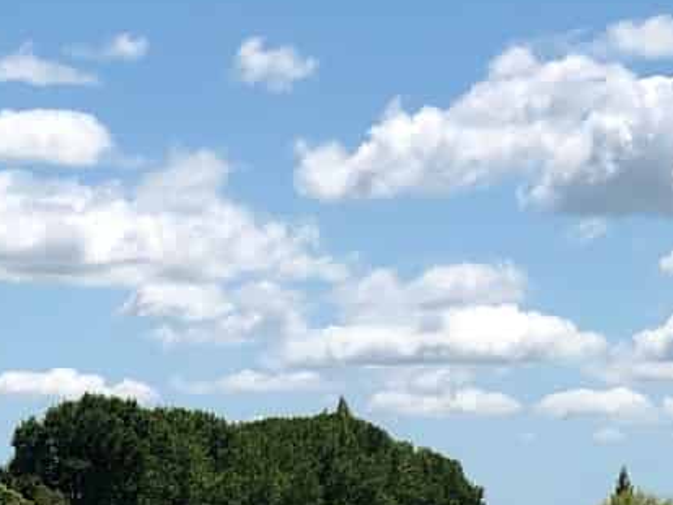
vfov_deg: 5.7
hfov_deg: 7.6
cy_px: 733
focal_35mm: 258
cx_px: 710
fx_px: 5017
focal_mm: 6
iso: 16
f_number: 2.4
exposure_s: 1/1656
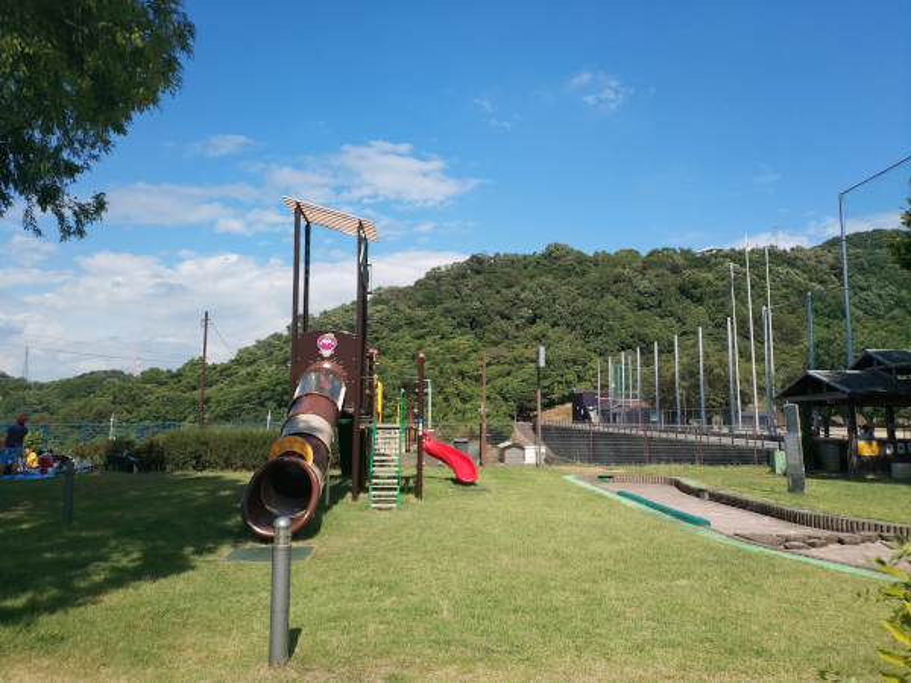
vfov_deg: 44.2
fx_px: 842
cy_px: 342
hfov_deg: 56.8
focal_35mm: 32
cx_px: 456
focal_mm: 4.5
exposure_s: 1/1440
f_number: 2
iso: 100
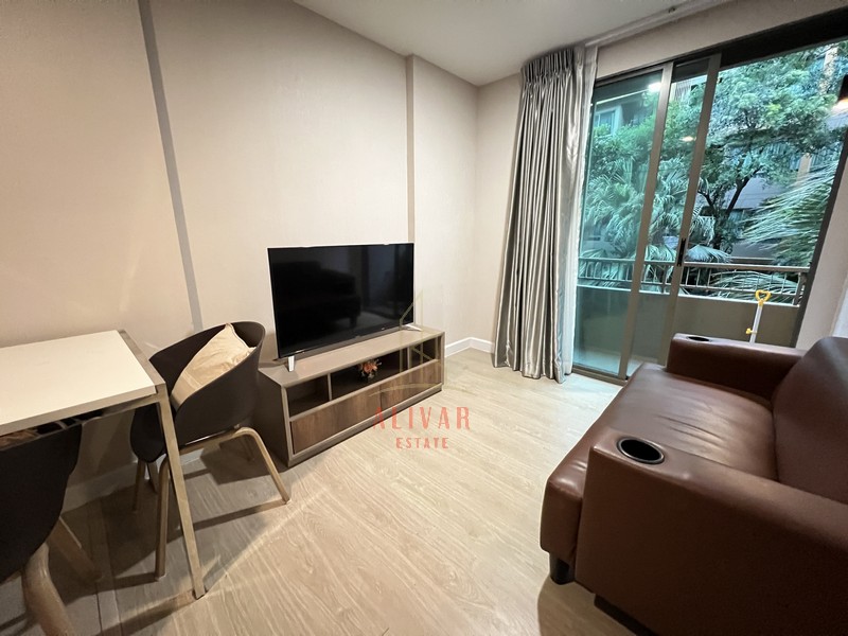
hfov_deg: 106.2
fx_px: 318
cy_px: 318
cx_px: 424
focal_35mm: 13
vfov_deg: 89.9
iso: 1000
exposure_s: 1/33
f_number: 1.8
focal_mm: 1.57
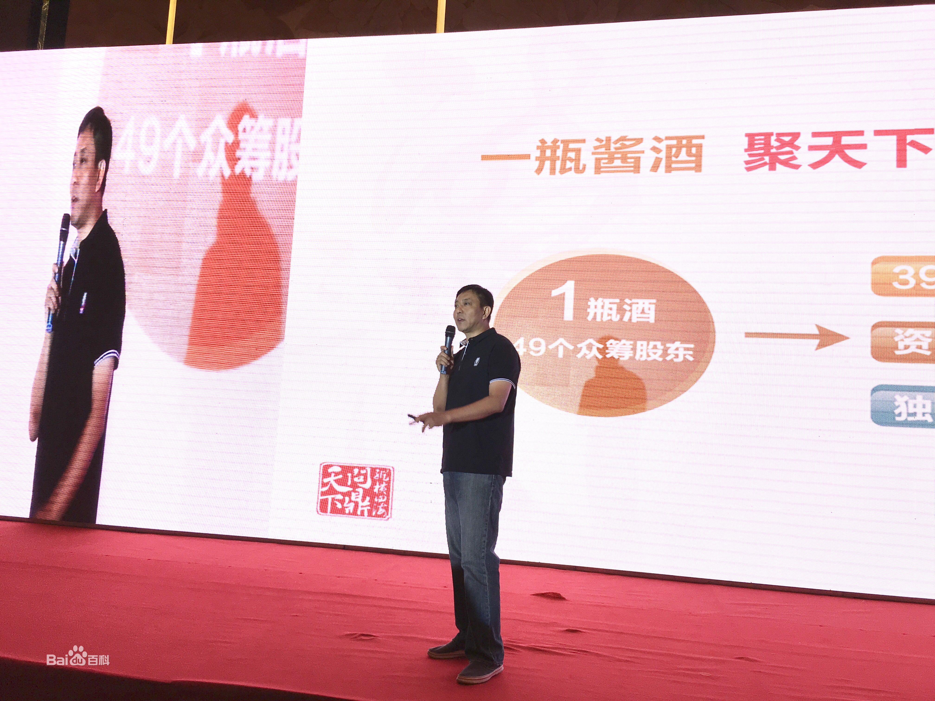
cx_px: 468
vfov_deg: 48.2
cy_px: 350
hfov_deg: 61.7
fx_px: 783
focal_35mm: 29
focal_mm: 4.15
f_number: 2.2
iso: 32
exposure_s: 1/100
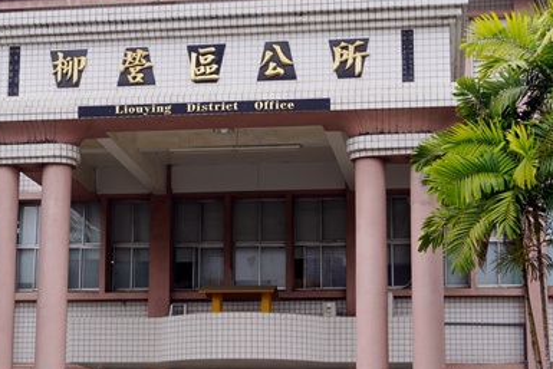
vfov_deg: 16.7
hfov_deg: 24.7
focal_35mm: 82
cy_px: 205
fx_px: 1257
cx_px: 203
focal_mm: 35
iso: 100
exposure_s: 1/80
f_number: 10
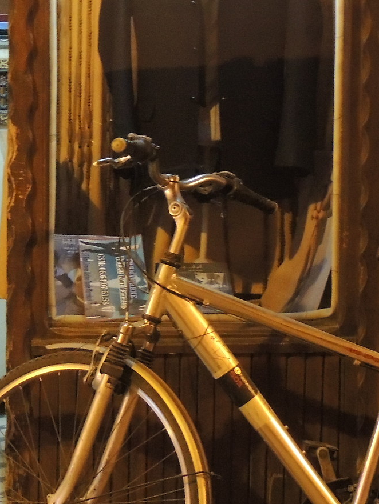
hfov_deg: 10.8
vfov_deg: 14.5
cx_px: 6
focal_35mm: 136
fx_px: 1984
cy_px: 149
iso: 800
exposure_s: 1/8
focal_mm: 8.9
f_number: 3.6
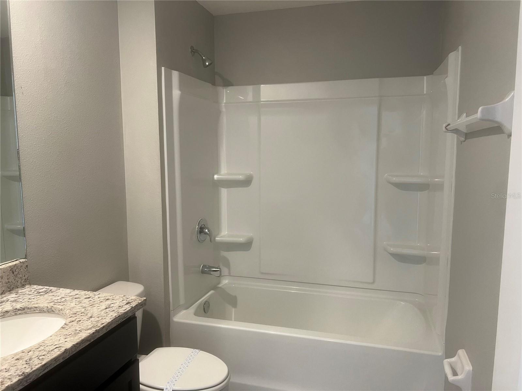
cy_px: 196
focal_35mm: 26
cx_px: 261
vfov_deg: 53.1
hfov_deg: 67.3
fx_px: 392
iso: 125
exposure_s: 1/60
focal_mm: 5.7
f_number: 1.5
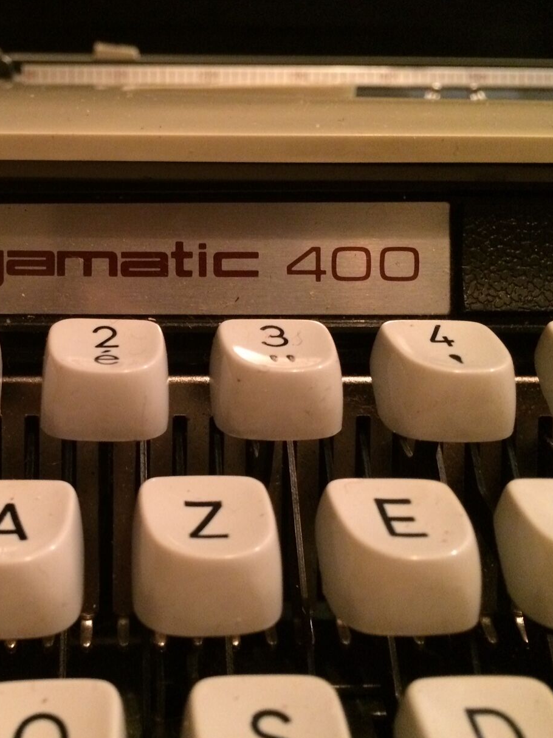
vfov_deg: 47.9
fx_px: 831
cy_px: 370
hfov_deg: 36.0
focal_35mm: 39
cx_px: 140
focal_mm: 4.15
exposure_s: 1/17
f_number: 2.2
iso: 400
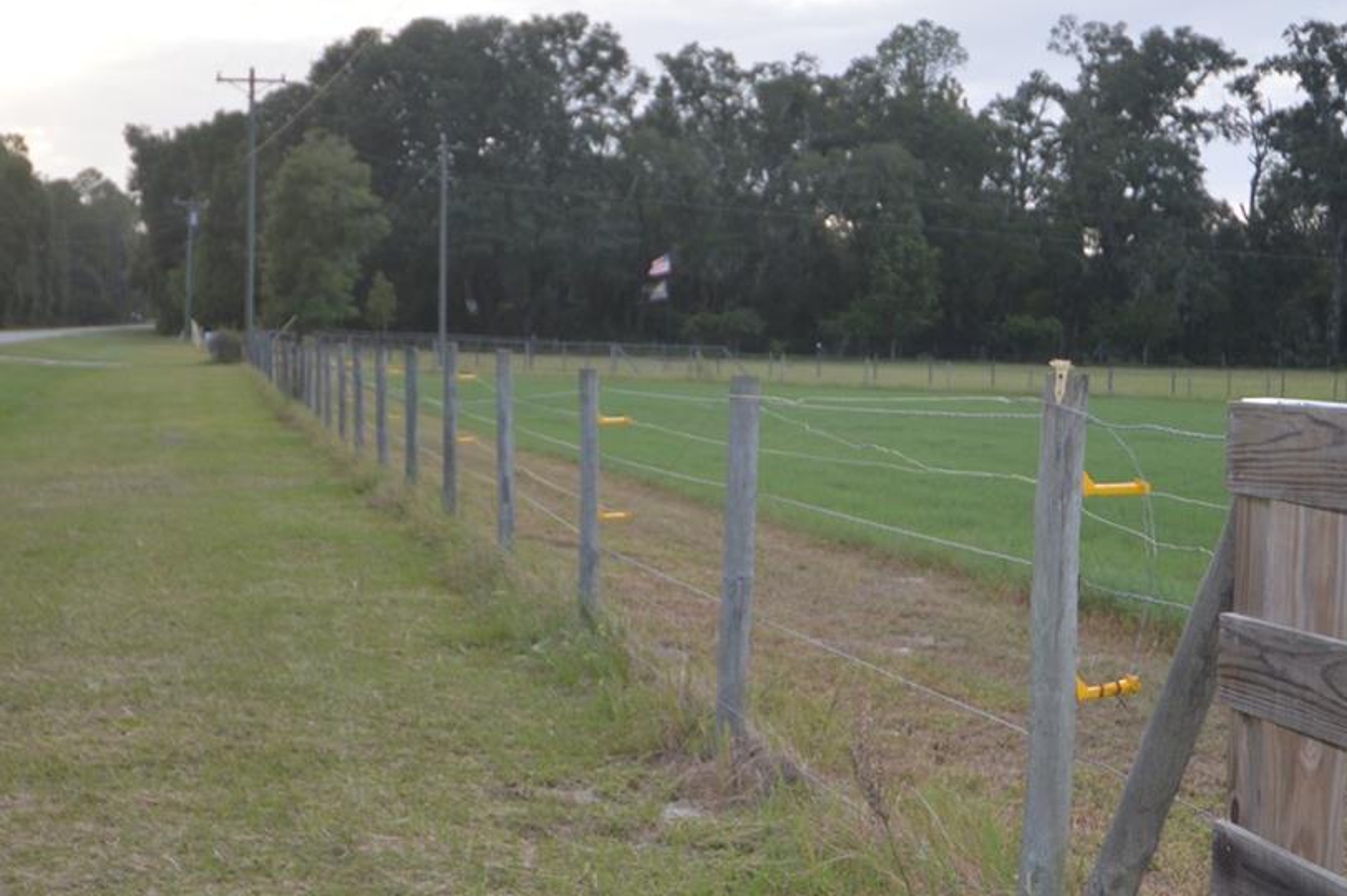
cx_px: 823
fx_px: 2430
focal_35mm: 65
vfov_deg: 20.9
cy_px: 530
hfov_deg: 30.9
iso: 100
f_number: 4
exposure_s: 1/125
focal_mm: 22
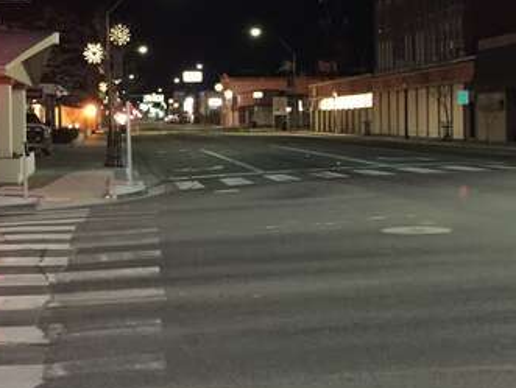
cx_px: 204
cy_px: 129
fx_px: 1045
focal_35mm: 70
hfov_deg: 27.7
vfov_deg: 21.0
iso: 640
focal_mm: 4.15
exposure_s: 1/15
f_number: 2.2
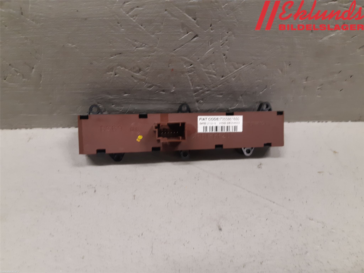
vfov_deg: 53.1
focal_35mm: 26
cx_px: 182
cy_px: 136
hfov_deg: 67.3
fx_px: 273
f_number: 1.7
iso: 160
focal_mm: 3.93
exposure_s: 1/50
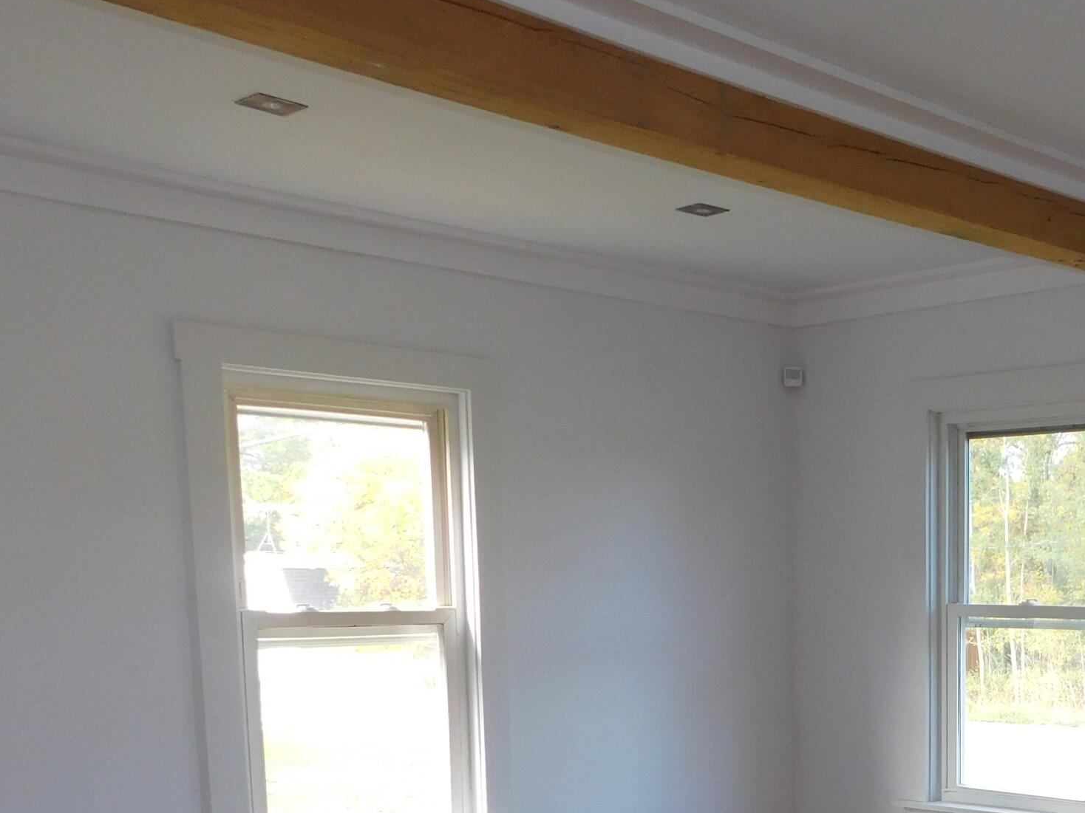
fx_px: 1473
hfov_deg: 37.3
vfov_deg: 29.0
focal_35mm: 47
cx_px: 1013
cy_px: 799
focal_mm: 4
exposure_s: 1/60
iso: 125
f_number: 3
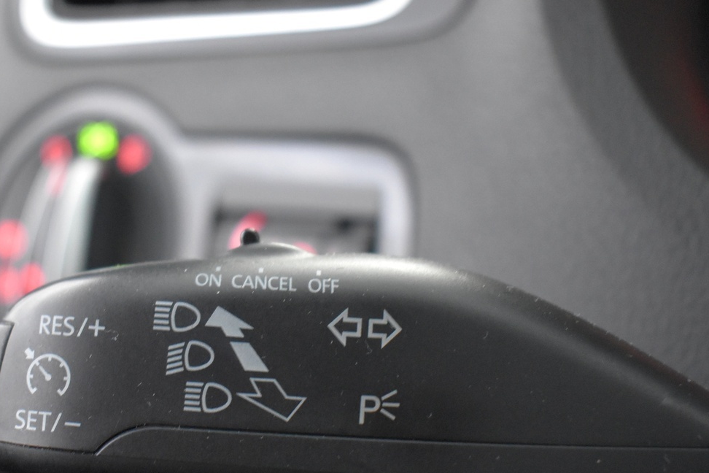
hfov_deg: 33.3
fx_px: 1182
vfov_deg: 22.6
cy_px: 300
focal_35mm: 60
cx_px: 292
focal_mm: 24
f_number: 4
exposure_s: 1/15
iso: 3200
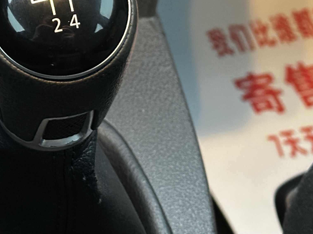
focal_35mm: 128
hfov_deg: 15.0
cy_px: -5
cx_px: -27
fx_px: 1157
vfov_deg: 11.5
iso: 800
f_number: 1.78
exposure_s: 1/17
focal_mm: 6.86
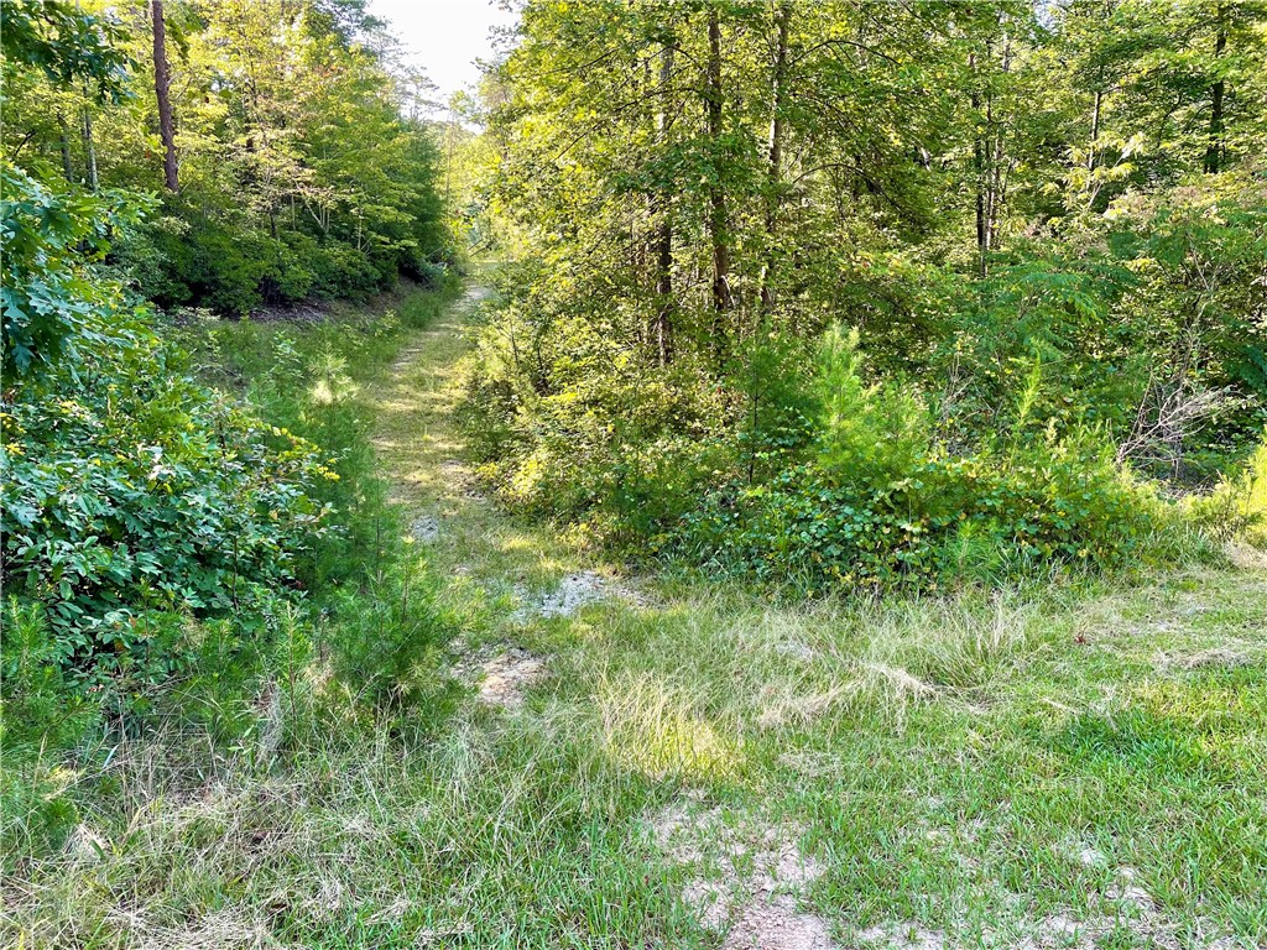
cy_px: 475
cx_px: 634
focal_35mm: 26
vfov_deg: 53.1
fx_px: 952
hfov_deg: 67.3
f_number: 1.6
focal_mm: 4.2
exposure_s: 1/121
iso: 50
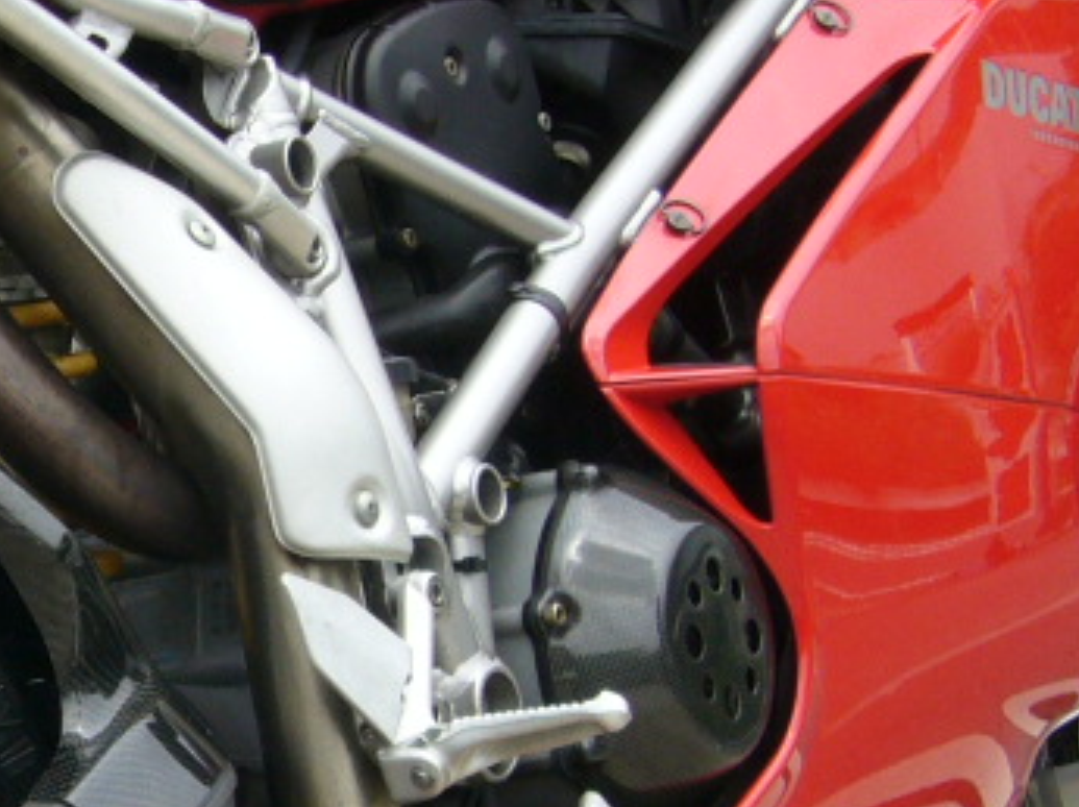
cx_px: -113
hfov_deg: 14.8
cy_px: 594
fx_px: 4048
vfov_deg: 11.4
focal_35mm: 130
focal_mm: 5.8
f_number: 5.6
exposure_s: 1/200
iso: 80
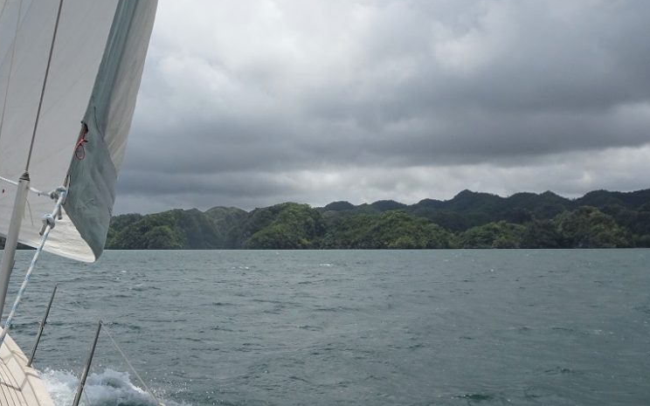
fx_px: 709
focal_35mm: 40
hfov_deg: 48.7
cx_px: 234
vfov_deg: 31.7
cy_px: 280
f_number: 3.5
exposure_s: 1/1600
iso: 80
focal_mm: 4.1
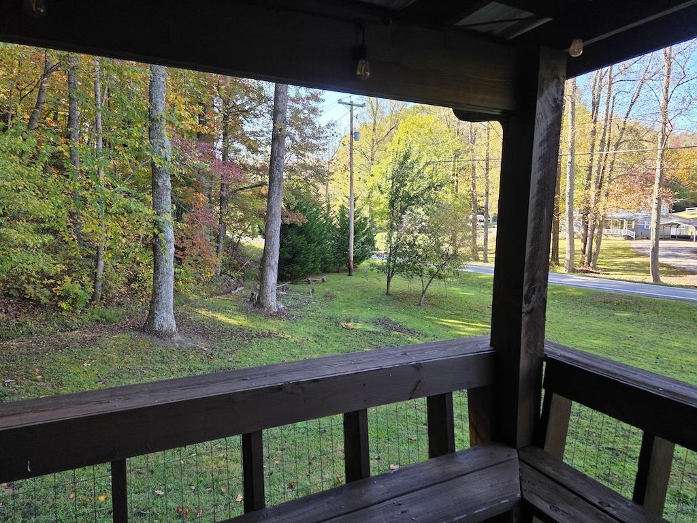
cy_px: 262
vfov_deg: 58.9
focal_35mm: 23
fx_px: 463
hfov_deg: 73.9
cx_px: 348
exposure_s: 1/180
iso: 50
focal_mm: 6.3
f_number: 1.7
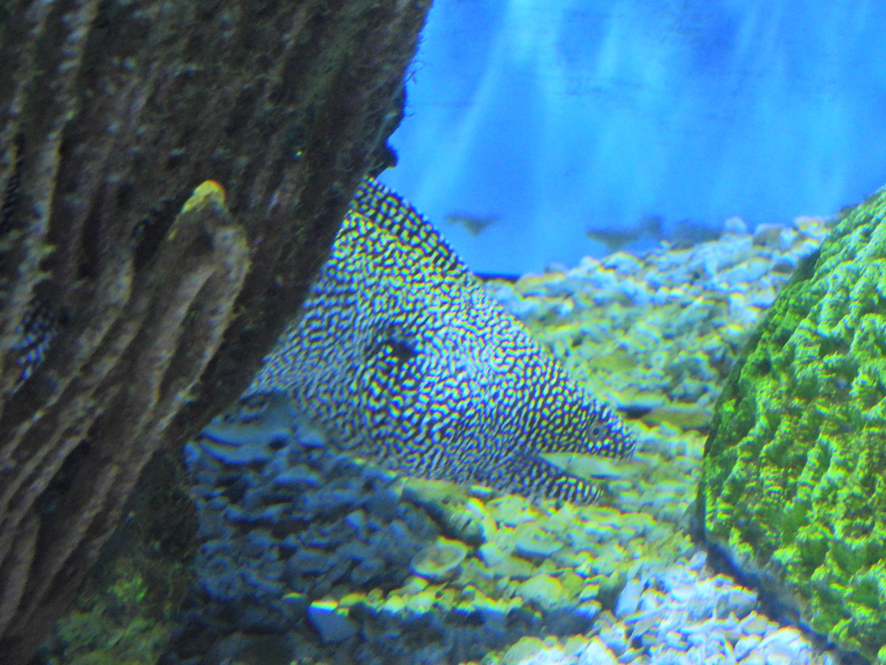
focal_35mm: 105
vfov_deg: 14.1
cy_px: 332
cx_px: 443
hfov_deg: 18.7
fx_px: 2687
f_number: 4
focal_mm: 18.7
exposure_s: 1/30
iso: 1000
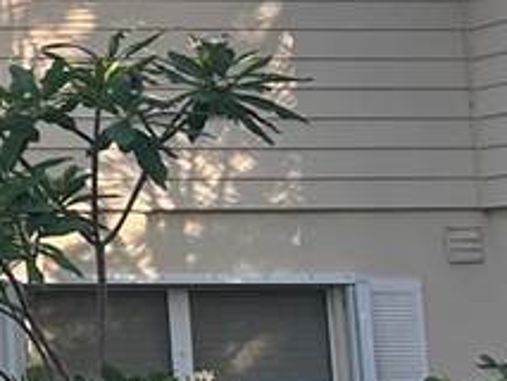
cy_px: -98
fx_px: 2286
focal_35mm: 156
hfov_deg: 11.0
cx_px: -655
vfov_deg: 9.4
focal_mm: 5.7
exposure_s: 1/555
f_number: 1.5
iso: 50
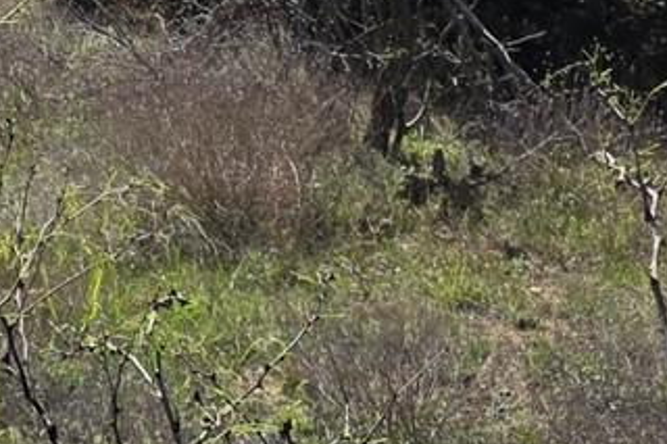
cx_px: -350
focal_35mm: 153
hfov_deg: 12.7
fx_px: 2833
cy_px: -482
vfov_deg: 8.4
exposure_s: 1/6809
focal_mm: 6.25
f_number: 1.7
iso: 80
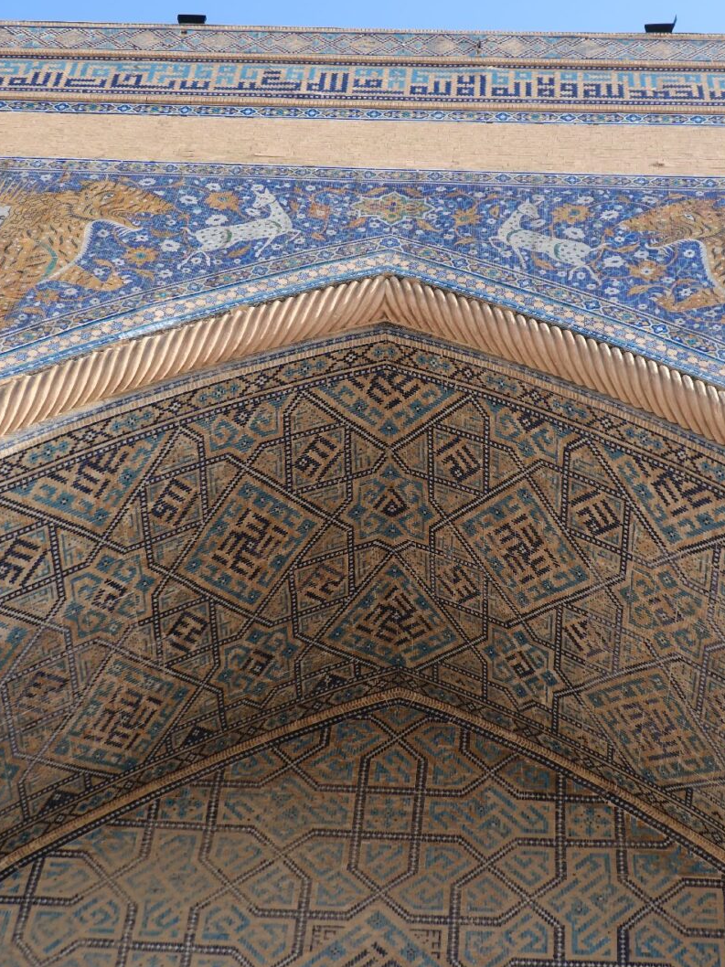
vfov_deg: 30.3
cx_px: 443
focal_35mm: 64
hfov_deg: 22.9
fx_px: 1788
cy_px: 483
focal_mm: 29.3
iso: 160
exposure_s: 1/320
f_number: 4.3
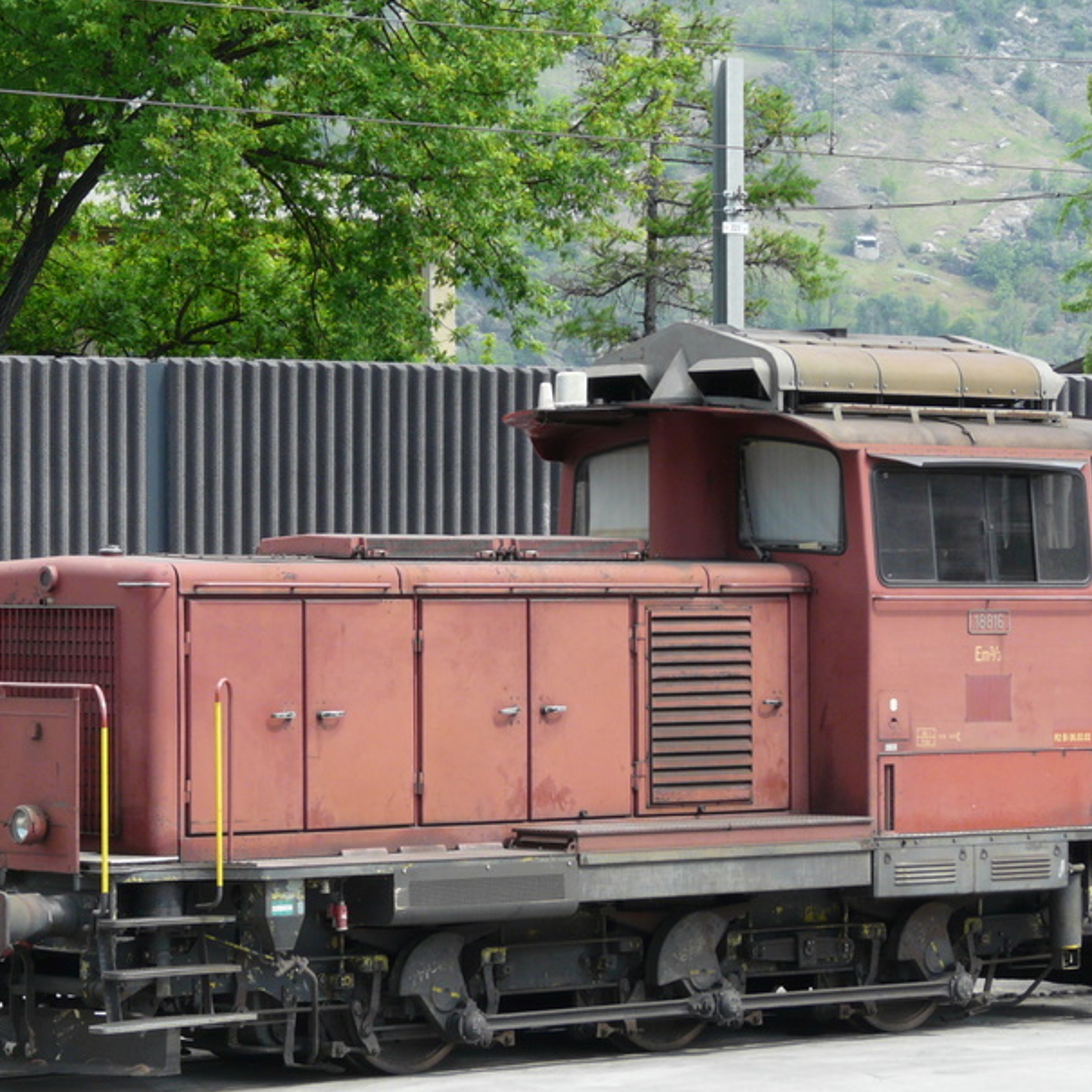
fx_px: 4640
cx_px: 520
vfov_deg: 13.4
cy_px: 630
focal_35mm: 130
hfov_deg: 13.4
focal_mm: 14.7
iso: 125
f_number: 4
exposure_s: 1/200
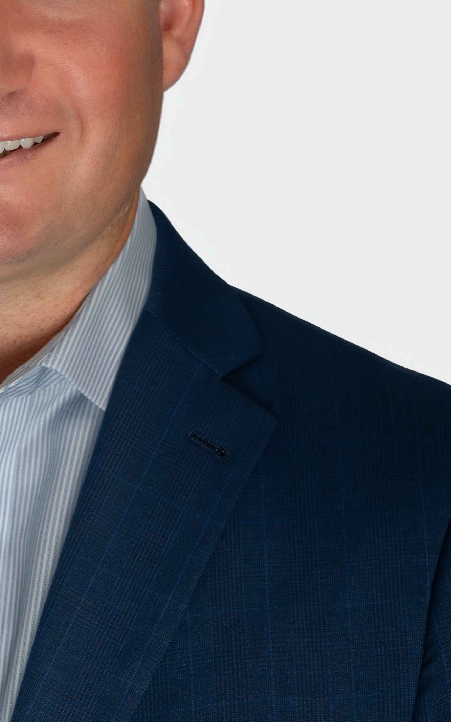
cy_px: 310
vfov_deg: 11.0
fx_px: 3738
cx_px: -27
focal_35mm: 190
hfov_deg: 6.9
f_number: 8
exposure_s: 1/500
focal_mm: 85
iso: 100
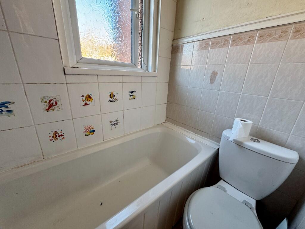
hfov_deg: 102.1
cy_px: 114
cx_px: 152
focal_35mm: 14
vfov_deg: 85.7
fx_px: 123
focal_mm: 2.22
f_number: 2.2
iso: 160
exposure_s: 1/99
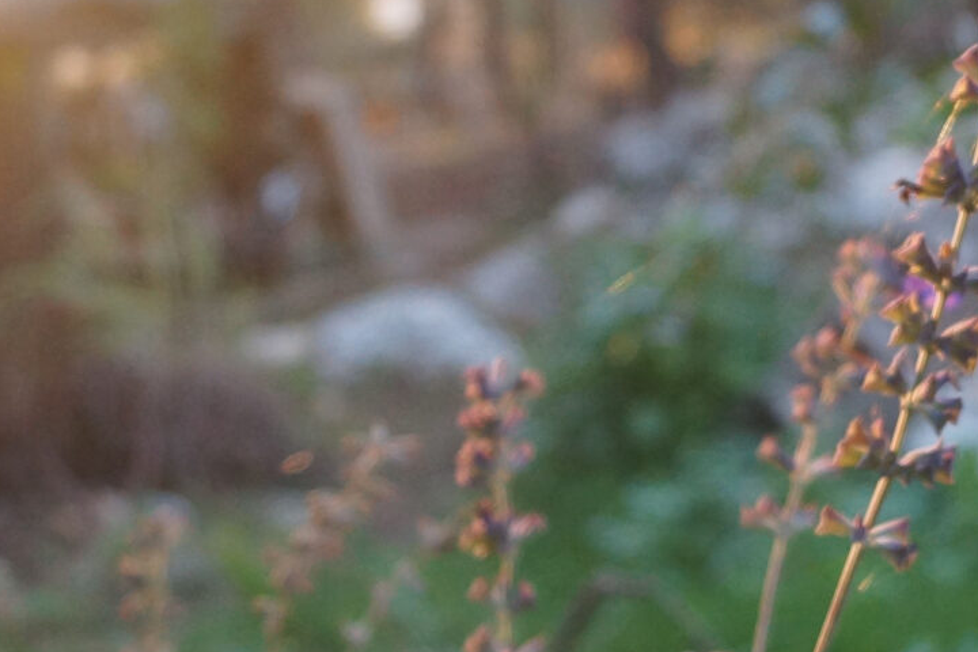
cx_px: 974
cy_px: 238
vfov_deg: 14.2
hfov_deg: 20.6
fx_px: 2608
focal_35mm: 96
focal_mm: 18
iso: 640
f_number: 4
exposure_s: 1/60
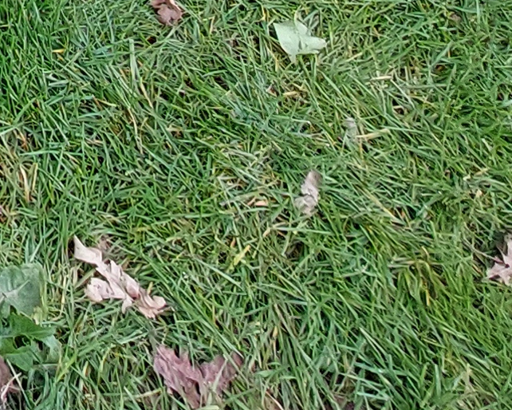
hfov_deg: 17.3
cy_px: -628
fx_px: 1197
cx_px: -522
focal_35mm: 79
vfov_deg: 13.2
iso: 50
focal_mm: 1.74
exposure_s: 1/147
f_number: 2.2
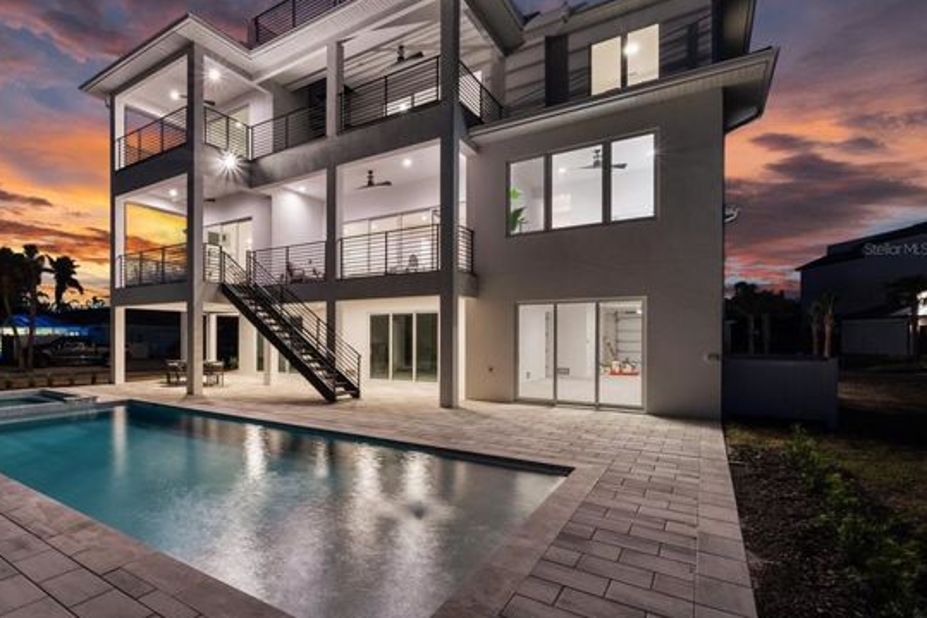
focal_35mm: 17
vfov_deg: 69.7
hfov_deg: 90.6
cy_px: 249
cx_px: 326
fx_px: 438
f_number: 10
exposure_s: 6
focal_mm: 13
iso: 320
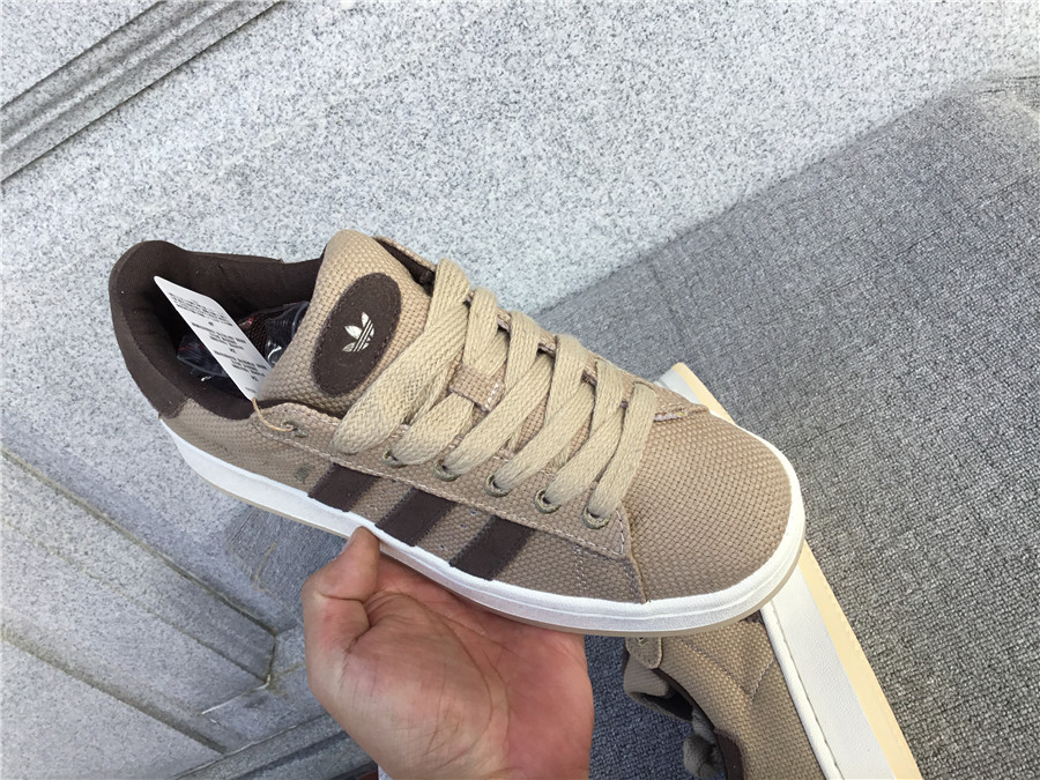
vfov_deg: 45.4
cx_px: 520
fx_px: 931
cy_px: 390
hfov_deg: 58.4
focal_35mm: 31
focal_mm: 3.3
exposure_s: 1/341
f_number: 2.4
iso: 25
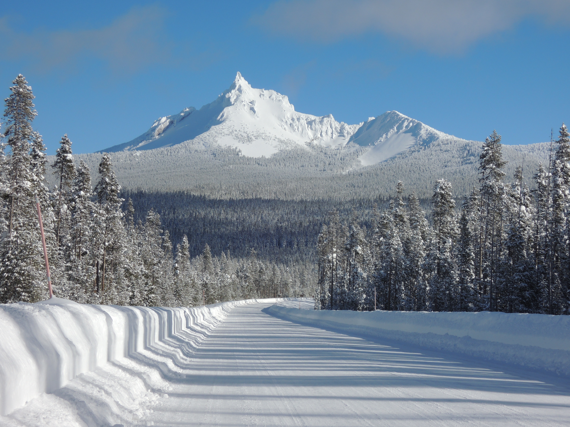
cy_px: 214
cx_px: 285
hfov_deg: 23.0
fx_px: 1400
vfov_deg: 17.4
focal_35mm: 85
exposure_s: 1/1000
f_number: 4.5
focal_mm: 15.2
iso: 100
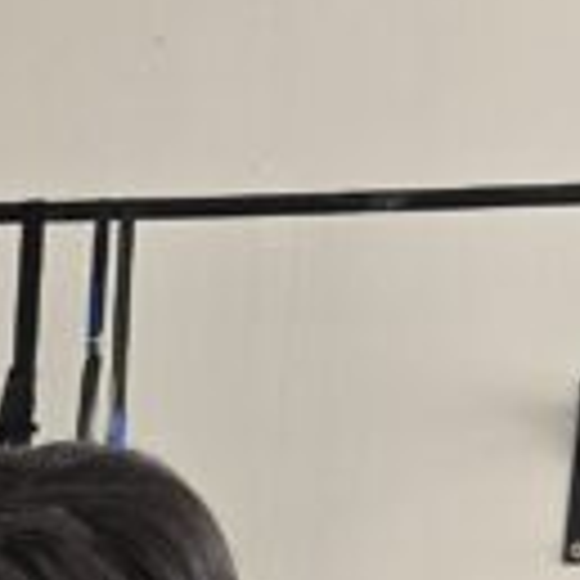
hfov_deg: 10.1
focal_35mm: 162
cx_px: -549
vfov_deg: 8.3
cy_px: 1978
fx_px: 3071
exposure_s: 1/100
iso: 160
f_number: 1.7
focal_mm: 6.3
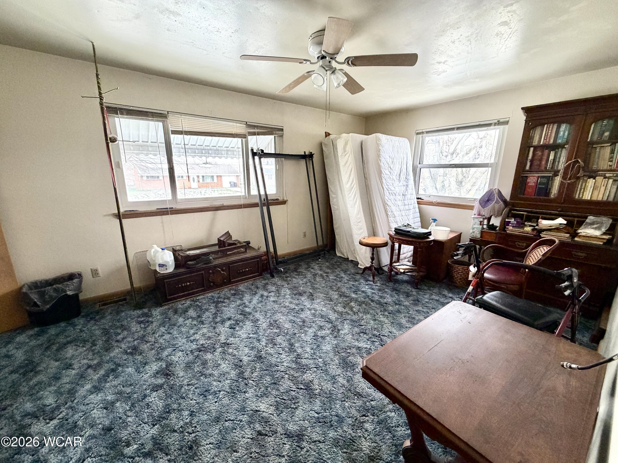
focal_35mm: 14
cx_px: 309
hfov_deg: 102.1
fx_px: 250
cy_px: 232
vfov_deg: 85.7
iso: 320
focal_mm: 2.22
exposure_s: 1/101
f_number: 2.2
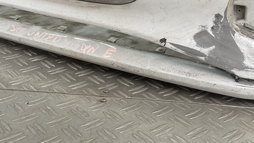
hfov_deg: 33.8
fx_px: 418
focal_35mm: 62
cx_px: 138
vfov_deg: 18.9
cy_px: 0
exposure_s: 1/120
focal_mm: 3
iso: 20
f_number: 1.8
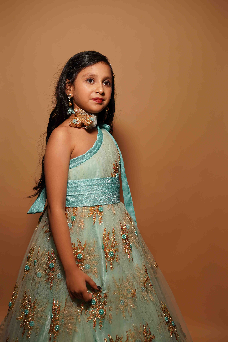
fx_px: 475
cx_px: 114
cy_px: 171
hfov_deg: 27.0
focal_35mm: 50
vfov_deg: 39.6
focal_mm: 50
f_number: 2.8
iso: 400
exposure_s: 1/200
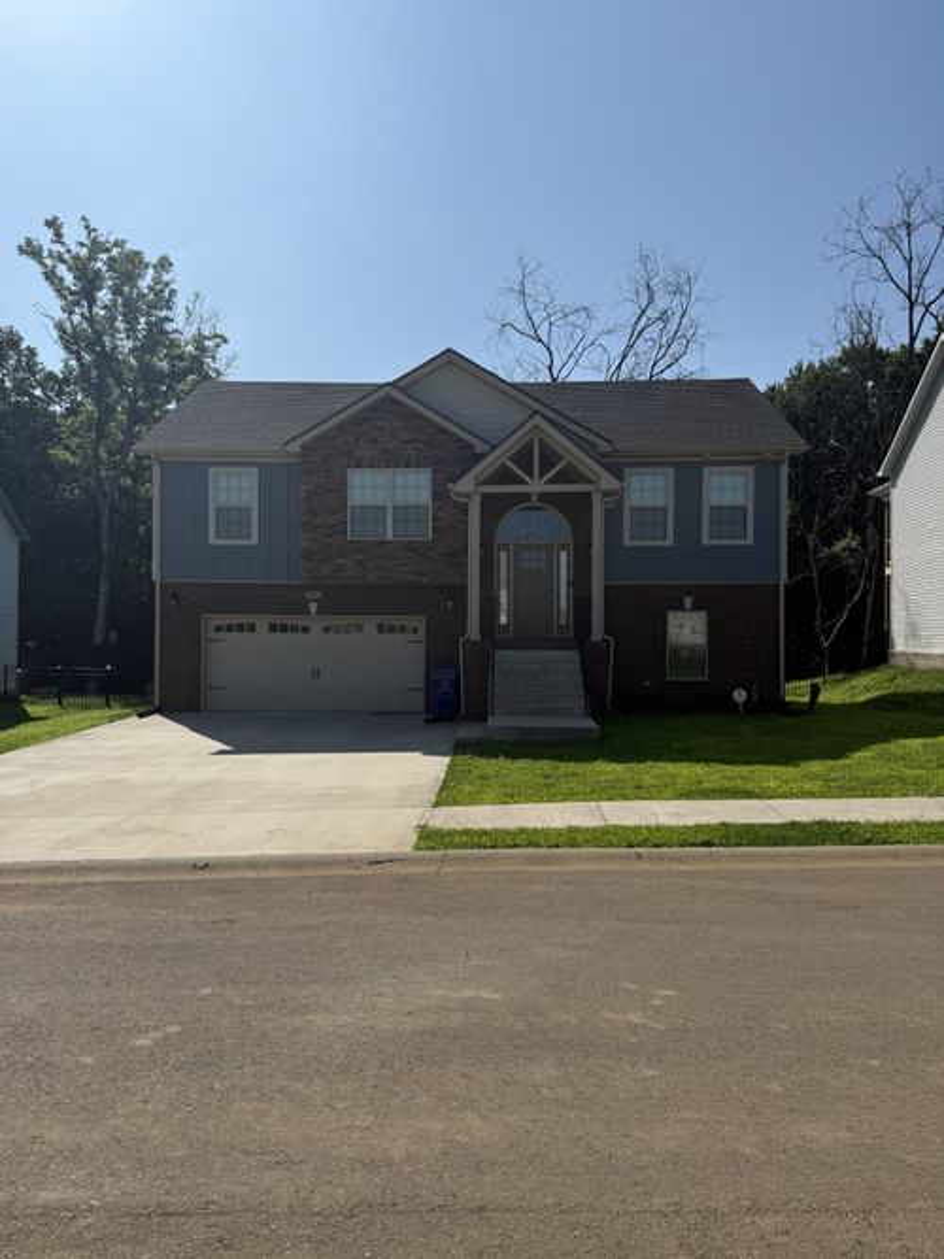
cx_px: 472
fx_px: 873
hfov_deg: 56.8
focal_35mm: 24
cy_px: 630
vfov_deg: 71.6
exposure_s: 1/9091
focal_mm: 6.76
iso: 80
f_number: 1.78
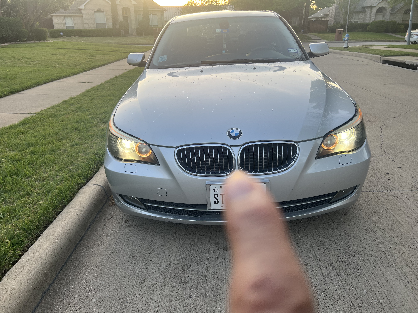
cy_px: 156
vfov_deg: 53.1
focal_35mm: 26
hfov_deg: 67.3
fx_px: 314
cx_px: 209
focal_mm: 5.7
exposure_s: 1/212
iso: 40
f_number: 1.5
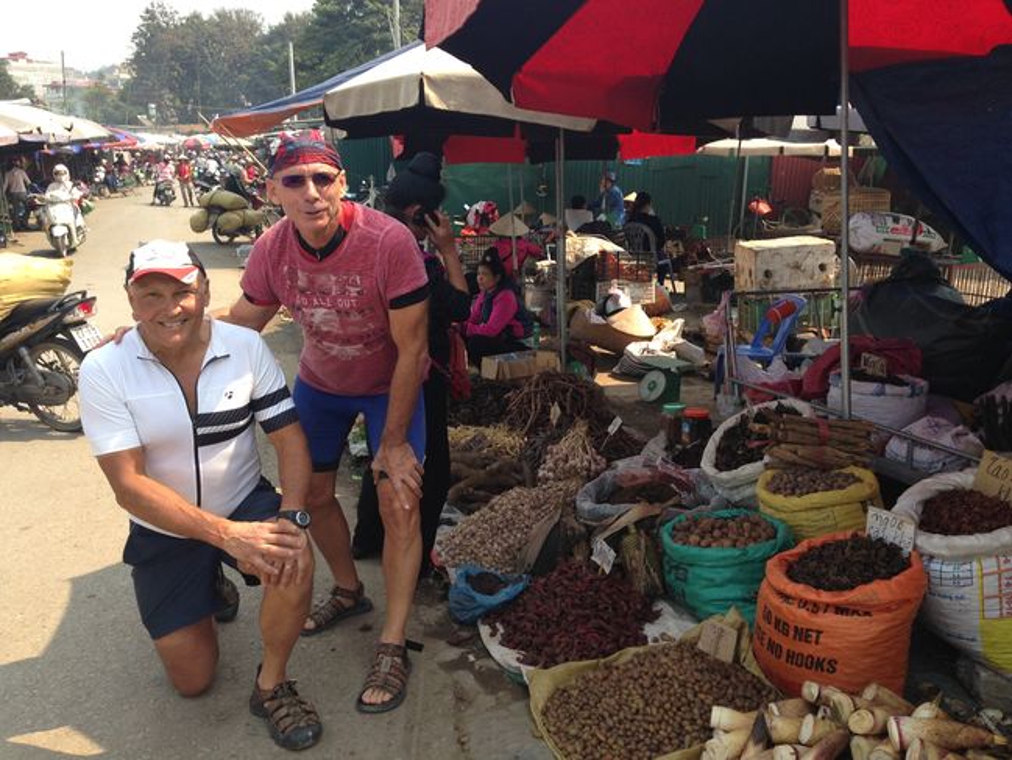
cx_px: 506
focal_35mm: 33
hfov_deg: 55.3
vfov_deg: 43.0
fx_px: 965
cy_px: 380
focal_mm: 4.12
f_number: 2.4
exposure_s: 1/609
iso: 50
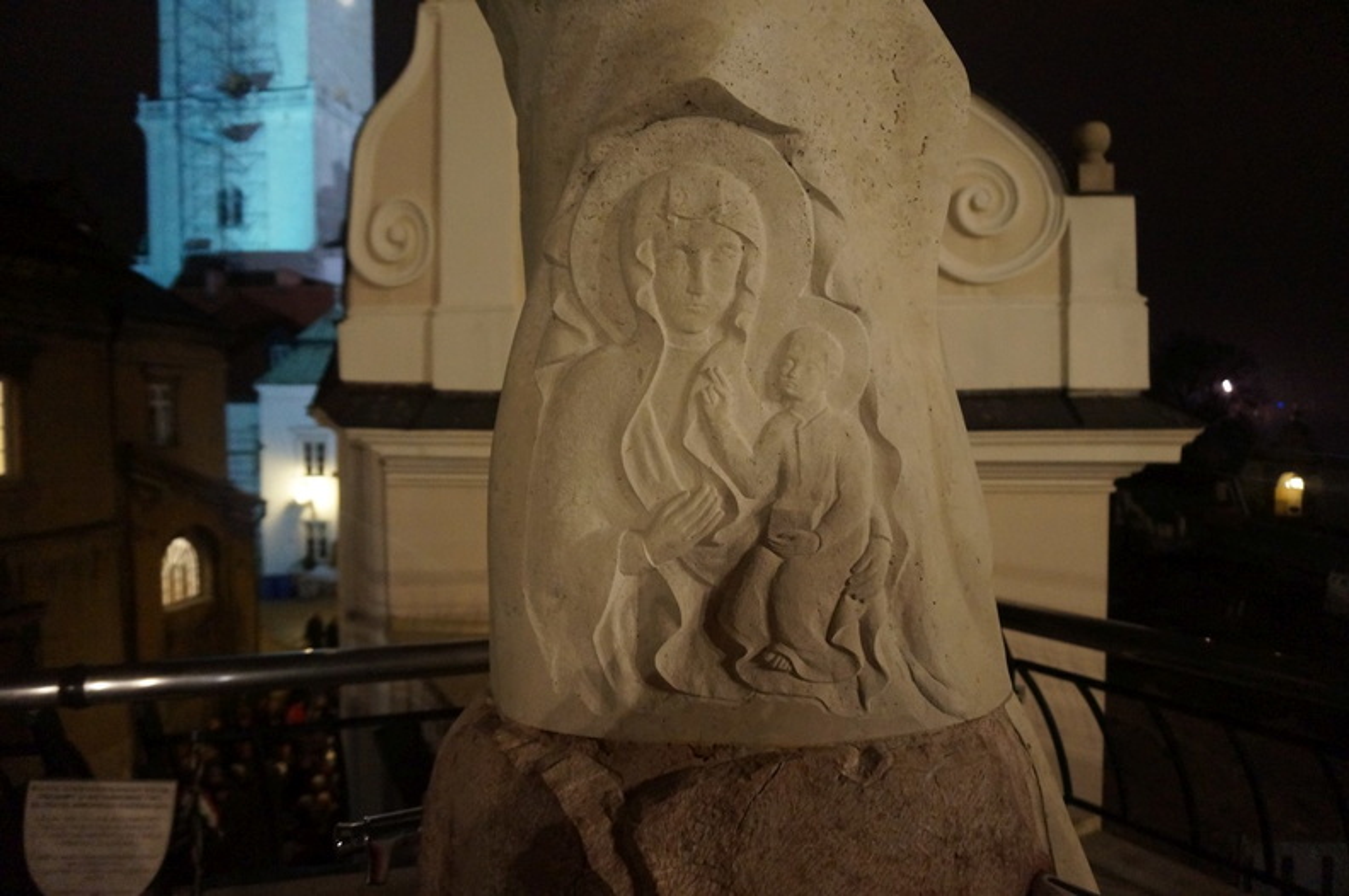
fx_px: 898
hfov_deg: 73.8
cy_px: 448
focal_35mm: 24
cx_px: 674
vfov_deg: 53.0
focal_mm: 16
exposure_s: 1/25
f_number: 3.5
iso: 3200
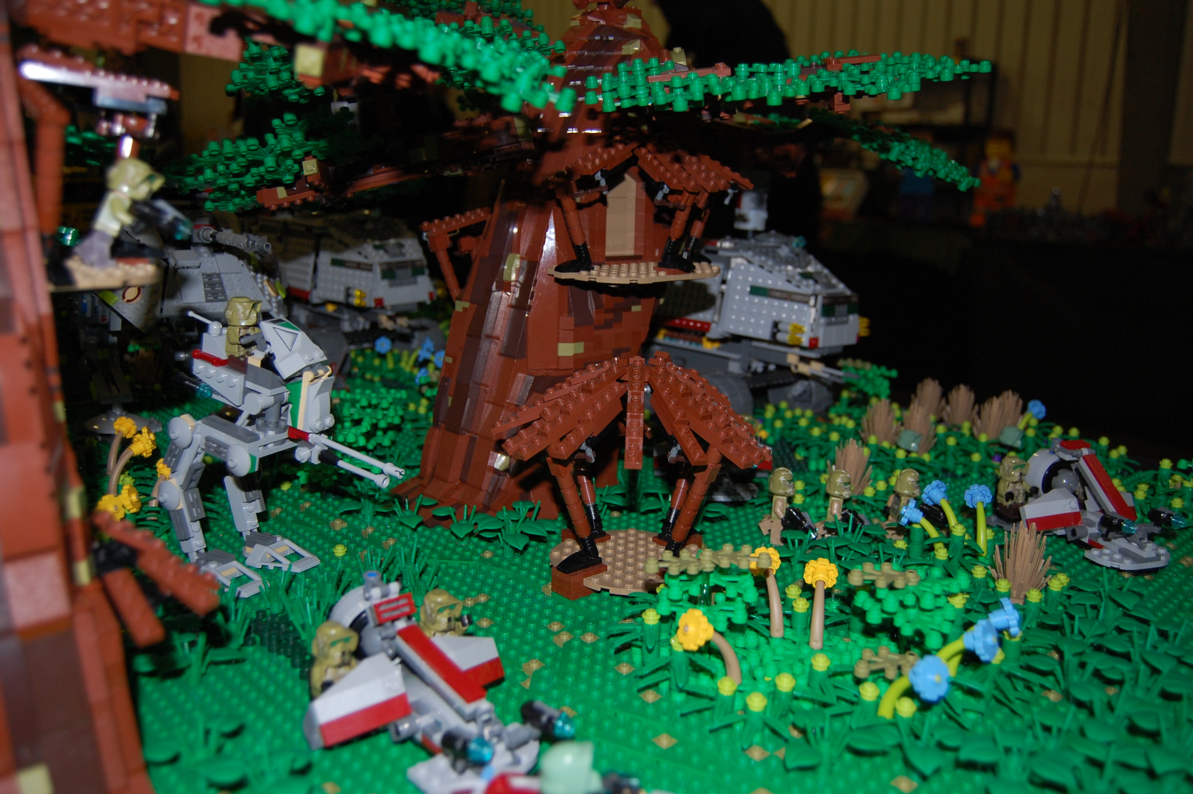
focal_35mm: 30
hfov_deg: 62.0
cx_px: 596
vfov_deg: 43.5
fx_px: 993
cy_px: 397
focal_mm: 20
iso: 400
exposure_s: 1/60
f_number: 3.8
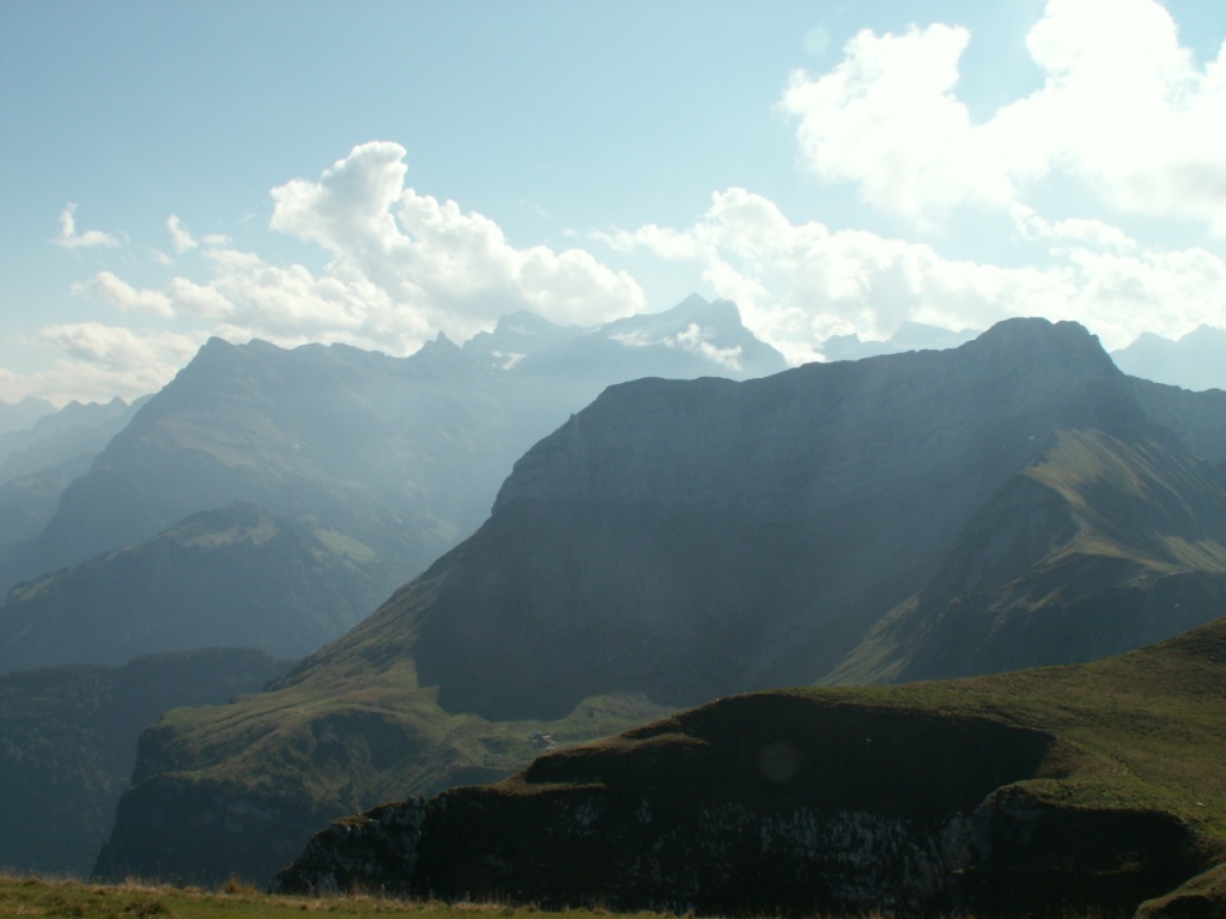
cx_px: 613
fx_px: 1346
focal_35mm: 38
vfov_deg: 37.7
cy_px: 460
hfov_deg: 49.0
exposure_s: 1/250
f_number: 8
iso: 50
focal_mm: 6.25
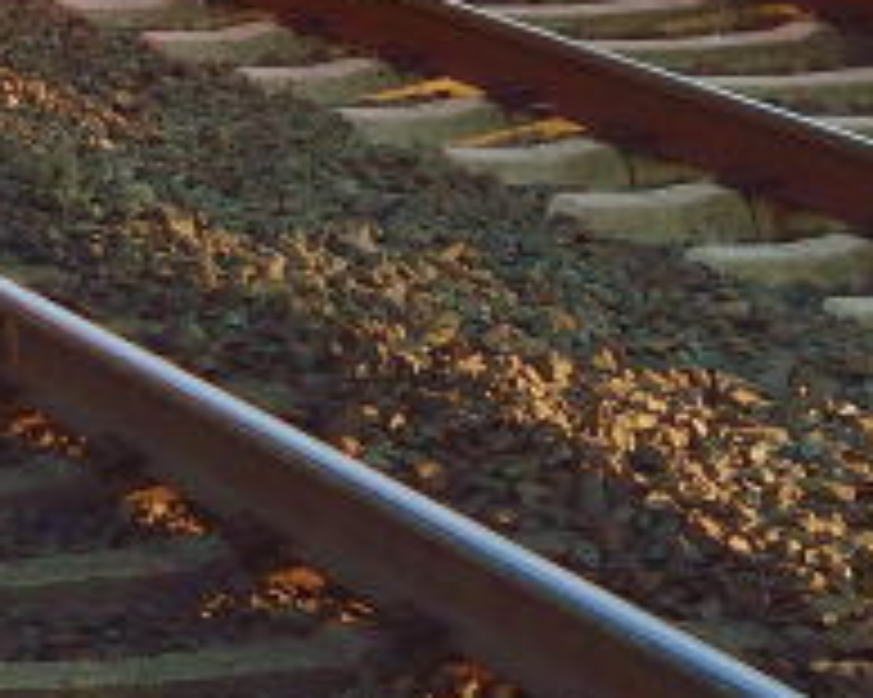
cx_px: -1062
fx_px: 6146
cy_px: -768
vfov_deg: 6.3
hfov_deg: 7.7
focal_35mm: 238
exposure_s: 1/500
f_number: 8
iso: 400
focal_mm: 32
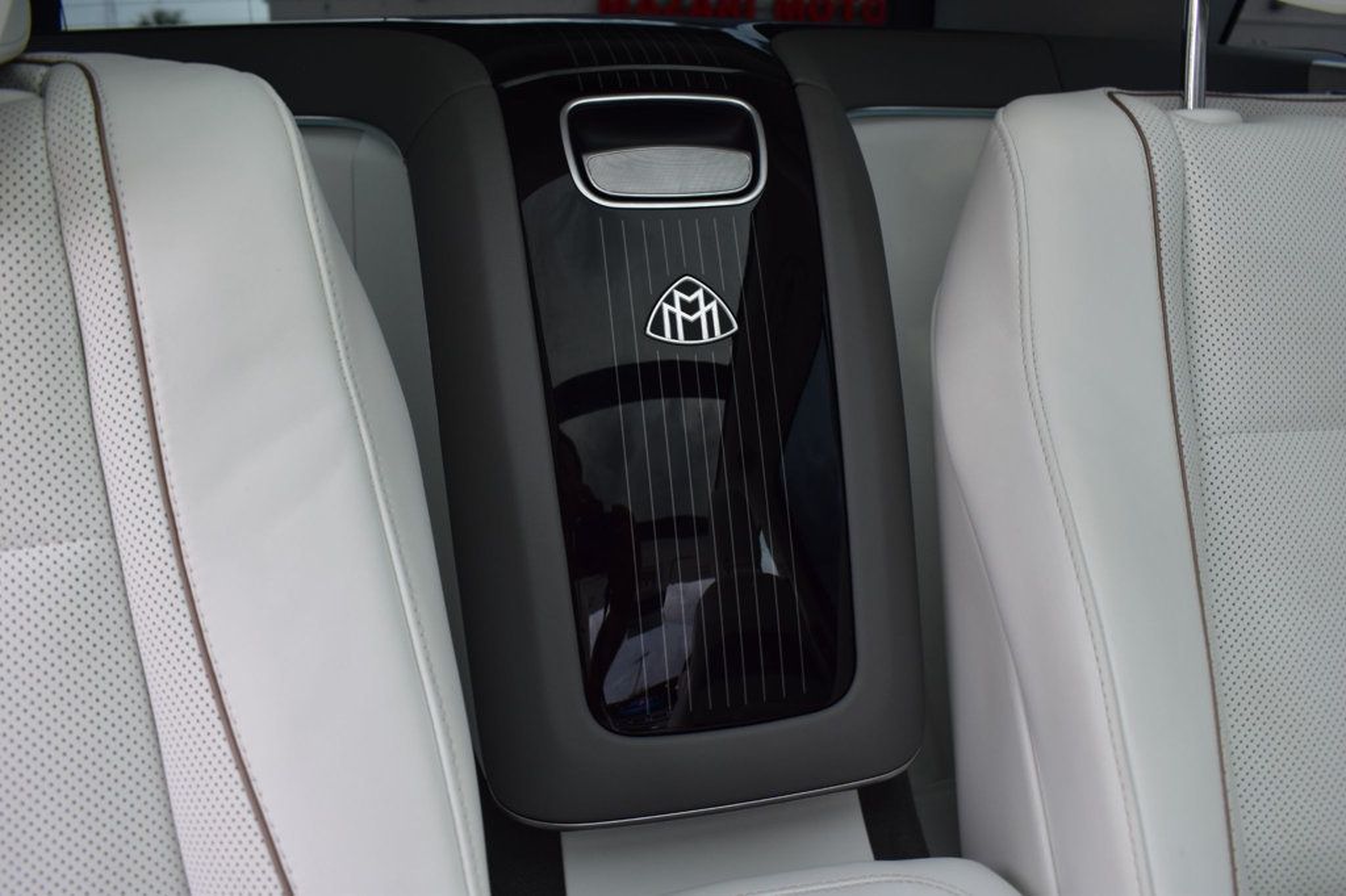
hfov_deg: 67.4
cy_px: 448
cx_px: 673
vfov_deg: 47.9
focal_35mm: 27
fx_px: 1009
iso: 400
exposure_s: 1/20
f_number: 6.3
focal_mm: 18
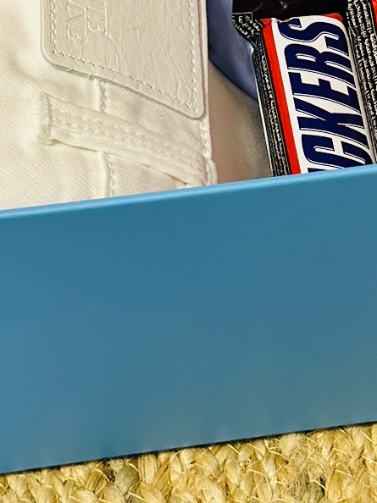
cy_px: -212
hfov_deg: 9.1
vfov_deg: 11.7
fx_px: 2369
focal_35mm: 163
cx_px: 307
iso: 100
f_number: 1.78
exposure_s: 1/50
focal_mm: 6.86
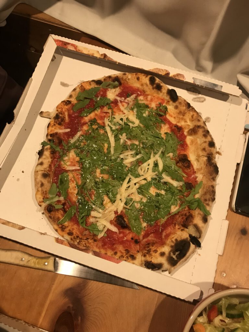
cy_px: 166
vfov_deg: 63.4
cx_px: 124
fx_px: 269
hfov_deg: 49.7
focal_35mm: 28
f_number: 1.8
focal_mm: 3.99
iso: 32
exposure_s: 1/25
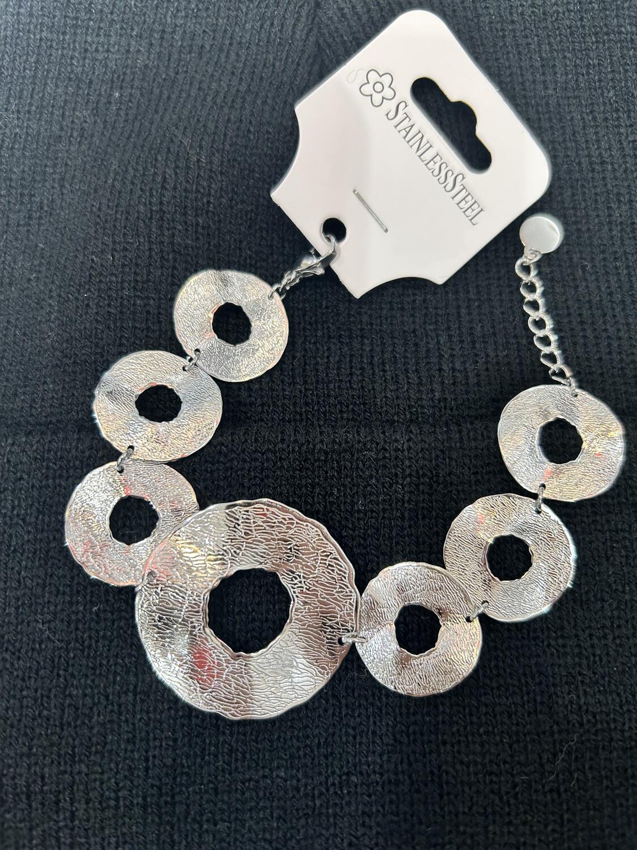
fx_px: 638
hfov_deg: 53.1
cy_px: 425
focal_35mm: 26
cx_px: 318
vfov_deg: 67.3
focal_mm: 5.7
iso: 100
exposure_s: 1/100
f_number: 1.5
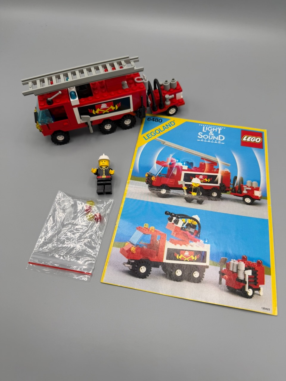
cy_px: 190
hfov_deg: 56.8
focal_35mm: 24
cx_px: 143
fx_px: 264
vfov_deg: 71.6
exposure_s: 1/788
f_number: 1.78
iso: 80
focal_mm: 6.76
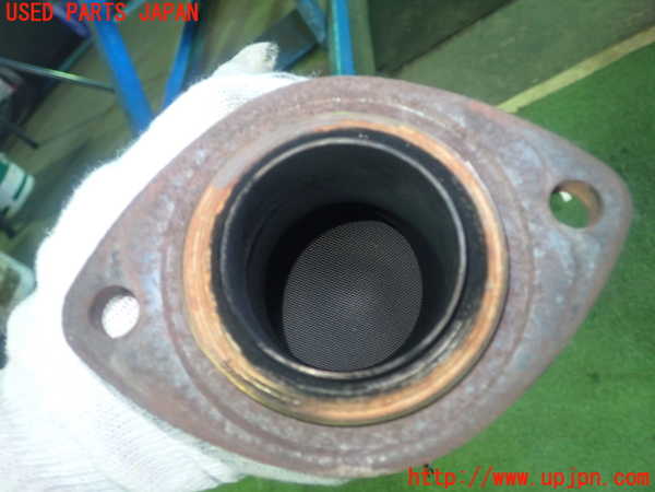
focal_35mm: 30
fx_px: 568
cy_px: 246
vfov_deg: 46.8
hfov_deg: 60.0
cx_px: 328
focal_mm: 5.4
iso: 400
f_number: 2.3
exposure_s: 1/30
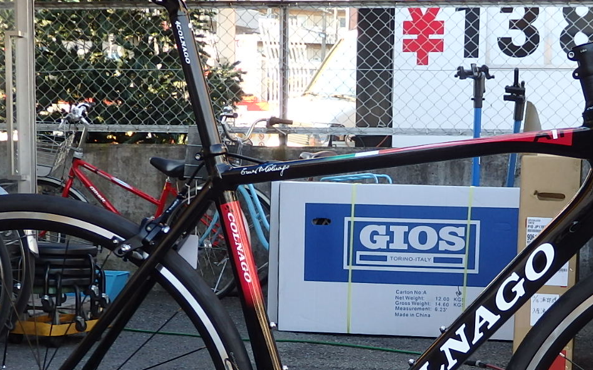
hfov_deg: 28.8
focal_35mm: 71
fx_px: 1147
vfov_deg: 18.1
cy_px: 317
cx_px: 399
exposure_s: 1/80
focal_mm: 6
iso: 125
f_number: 3.4
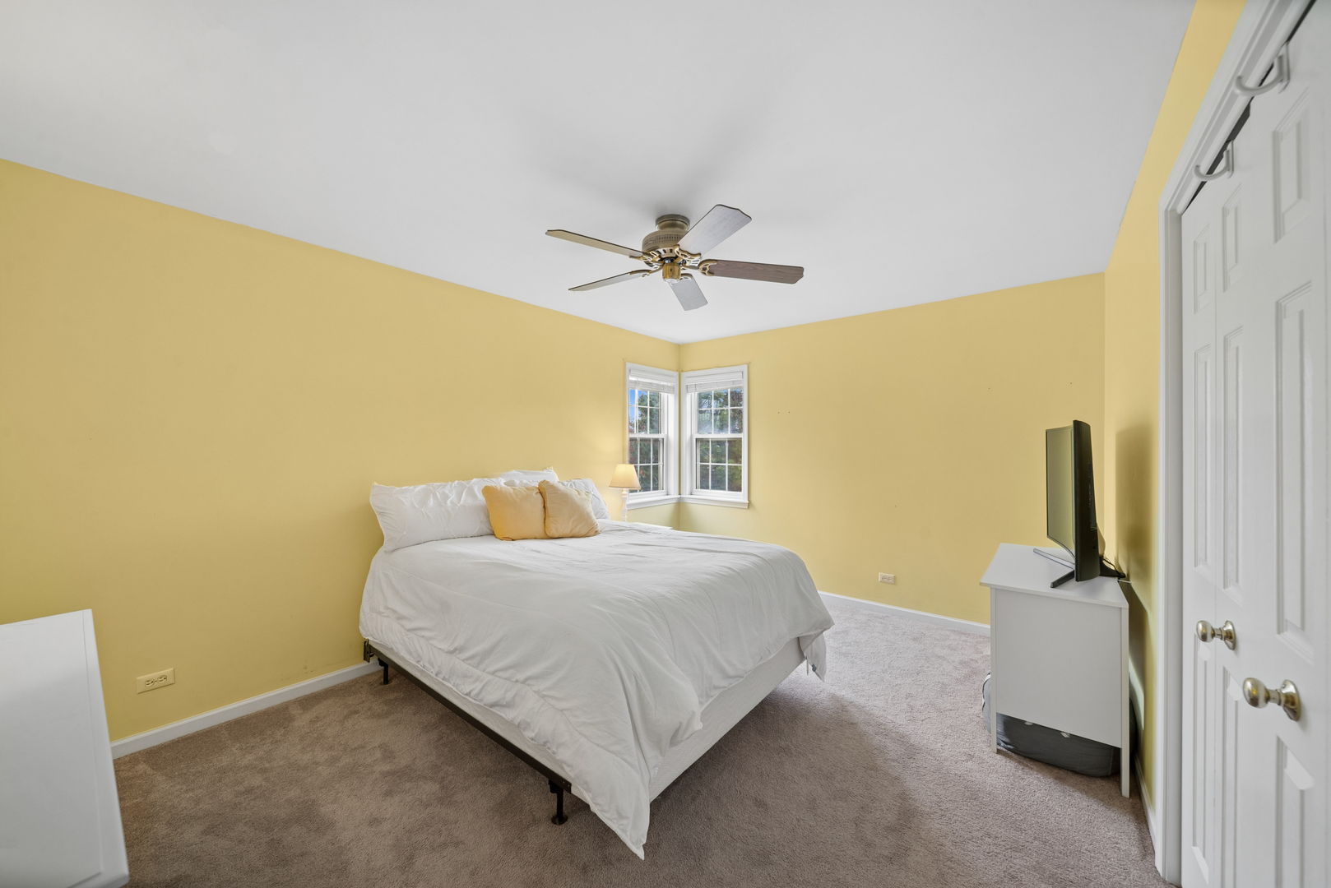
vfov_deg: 77.4
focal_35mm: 15
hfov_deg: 100.4
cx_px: 666
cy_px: 444
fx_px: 555
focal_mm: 15
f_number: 8
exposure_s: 1/10
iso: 400
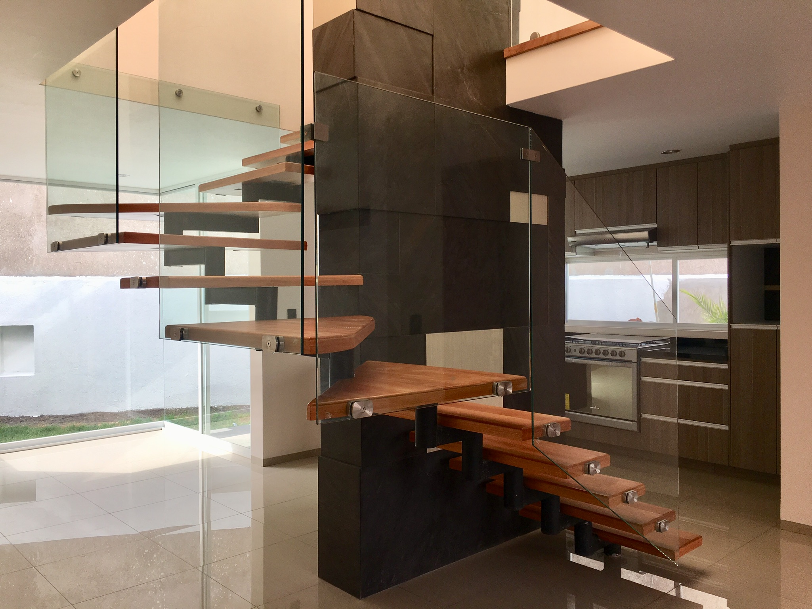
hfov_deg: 61.7
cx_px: 406
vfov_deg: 48.2
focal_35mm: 29
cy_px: 304
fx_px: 680
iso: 25
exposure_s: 1/248
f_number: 2.2
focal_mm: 4.15
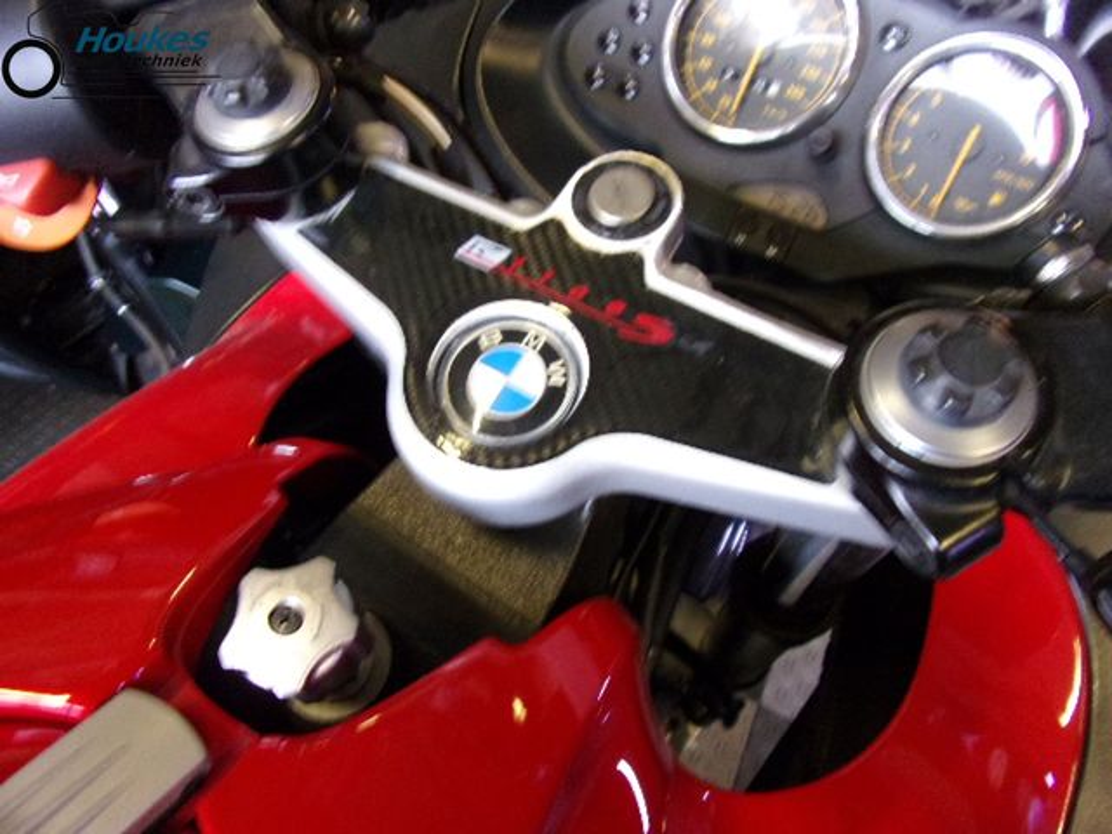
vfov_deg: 56.8
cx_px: 556
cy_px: 417
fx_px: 771
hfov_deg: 71.6
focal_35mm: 24
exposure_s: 1/17
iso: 306
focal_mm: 4.3
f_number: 3.3
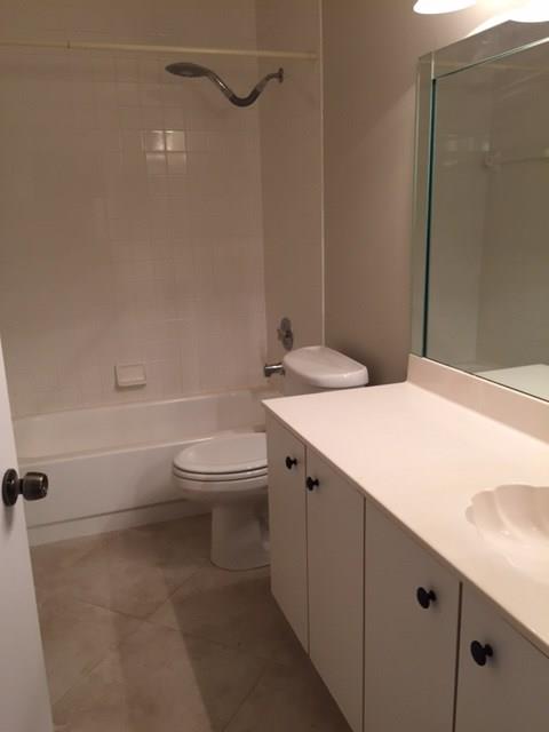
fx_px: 613
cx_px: 274
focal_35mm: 29
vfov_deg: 61.7
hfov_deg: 48.2
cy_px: 366
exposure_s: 1/40
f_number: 2.2
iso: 40
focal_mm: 4.15
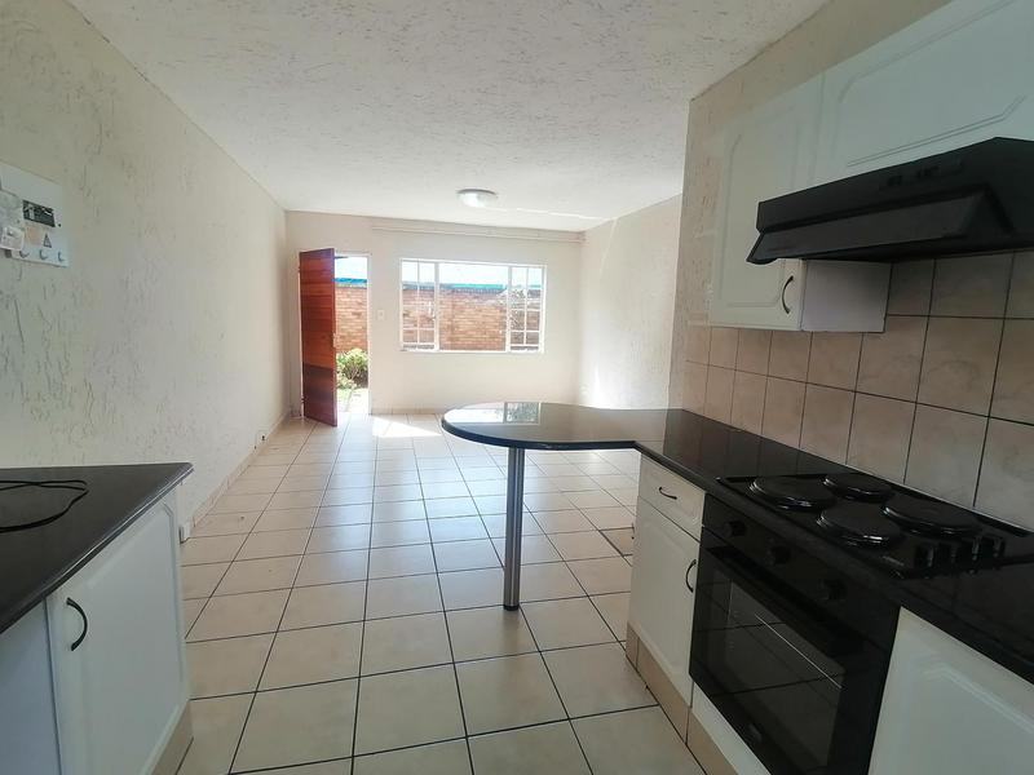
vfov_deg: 74.7
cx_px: 517
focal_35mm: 17
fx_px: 508
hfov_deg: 91.0
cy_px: 388
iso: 50
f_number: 2.4
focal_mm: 1.78
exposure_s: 1/106
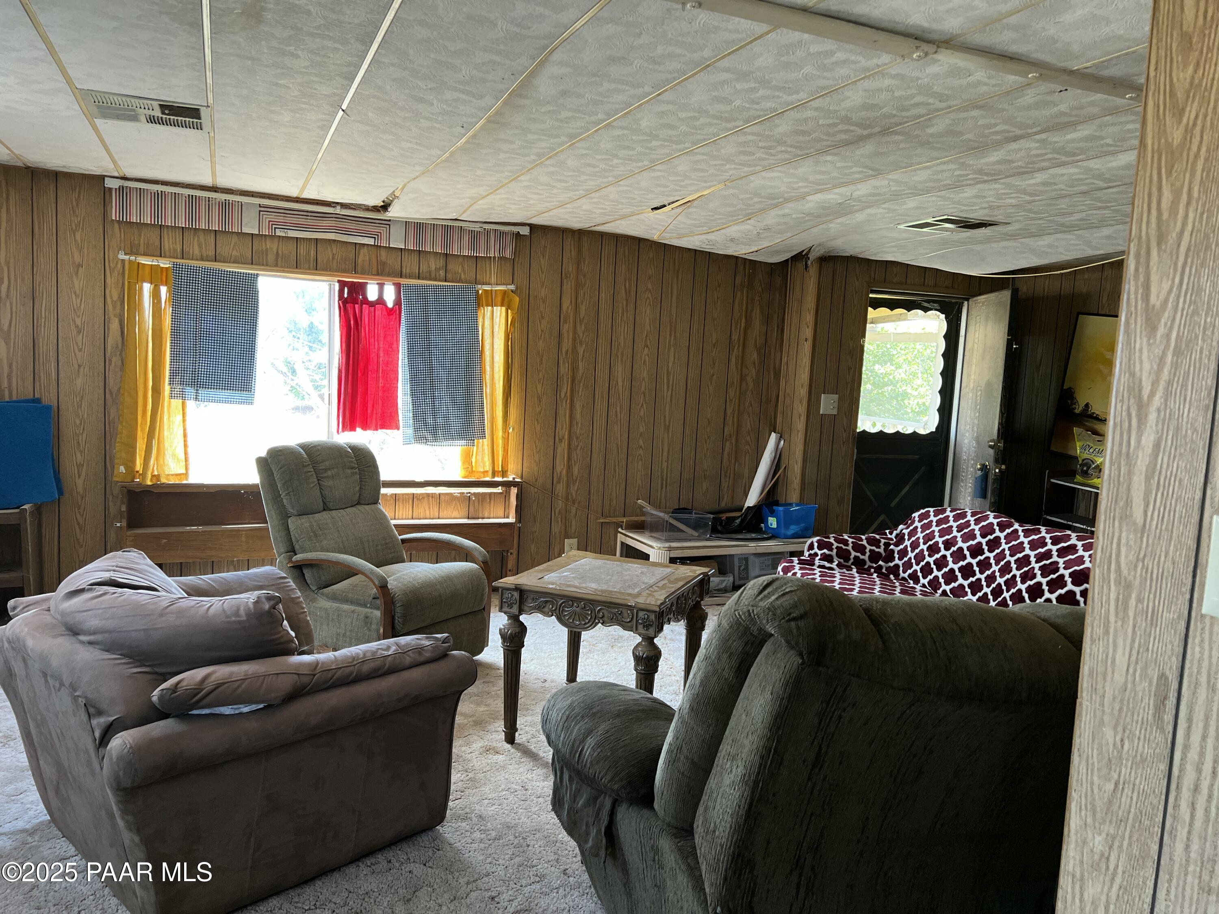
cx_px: 610
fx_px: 916
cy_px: 457
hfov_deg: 67.3
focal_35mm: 26
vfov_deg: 53.1
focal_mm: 5.7
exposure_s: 1/120
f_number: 1.5
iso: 125
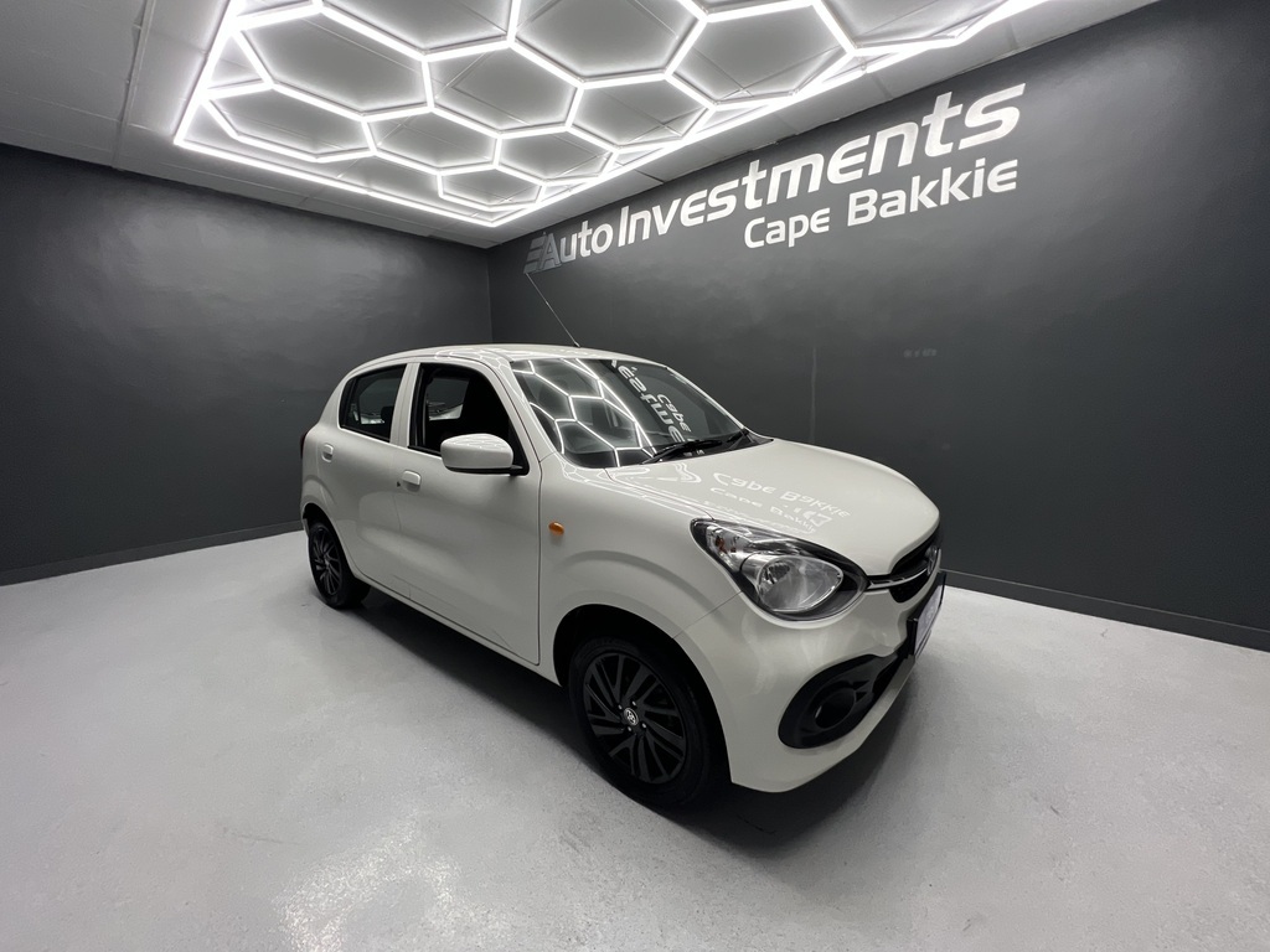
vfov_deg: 89.9
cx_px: 635
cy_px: 476
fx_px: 477
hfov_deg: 106.2
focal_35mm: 13
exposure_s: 1/100
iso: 100
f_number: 1.8
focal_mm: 1.57
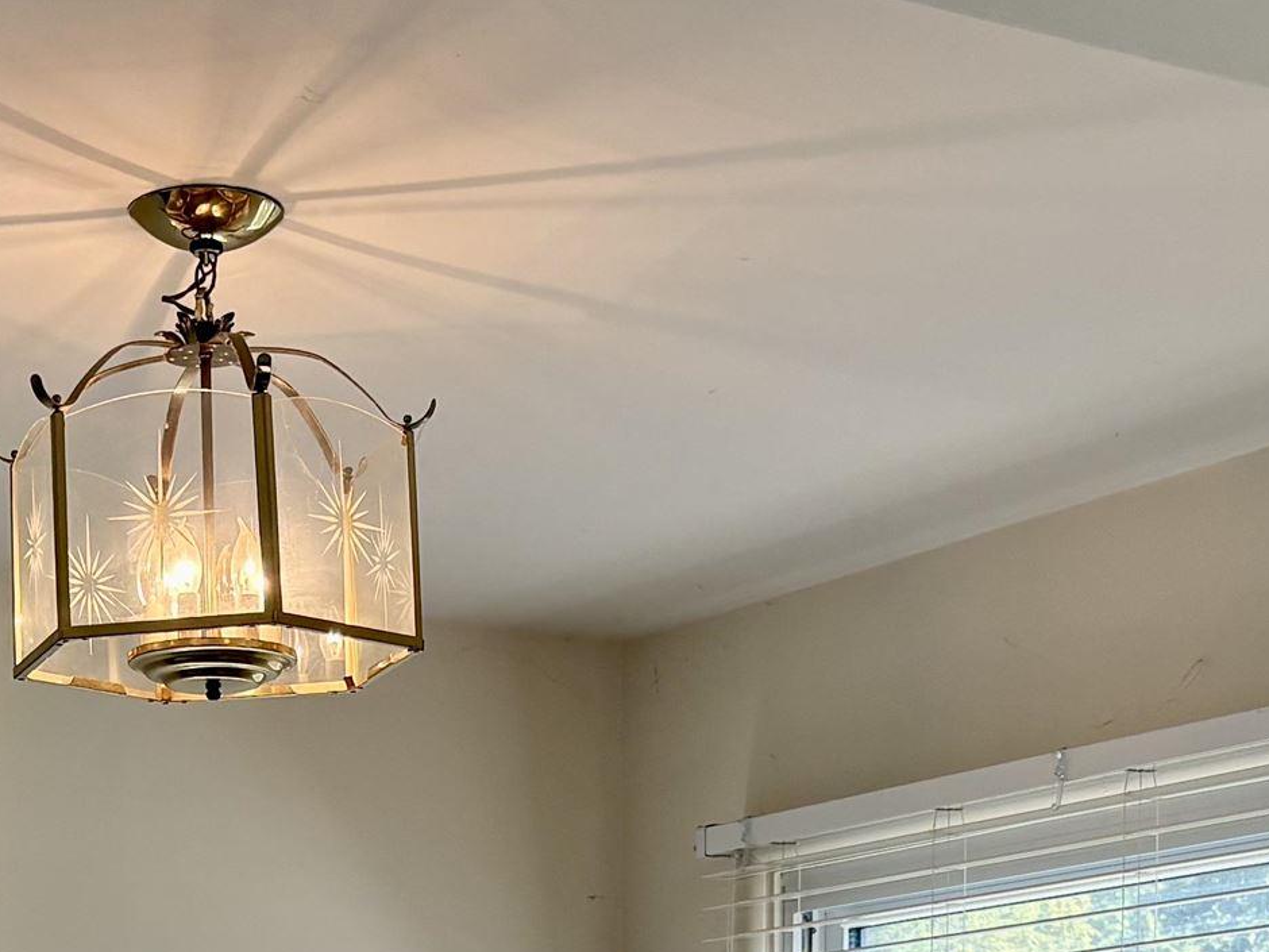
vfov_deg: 15.8
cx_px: 315
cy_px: 1488
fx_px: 3116
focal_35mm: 85
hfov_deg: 22.8
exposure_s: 1/246
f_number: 1.6
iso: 64
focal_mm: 5.96
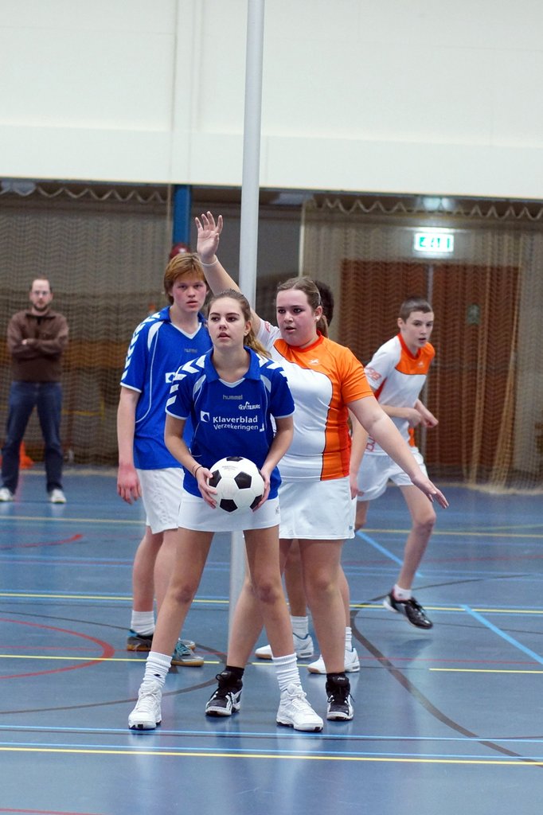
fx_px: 1698
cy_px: 408
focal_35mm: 75
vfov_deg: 27.0
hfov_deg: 18.2
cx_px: 272
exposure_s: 1/200
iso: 1000
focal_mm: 50
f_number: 1.7
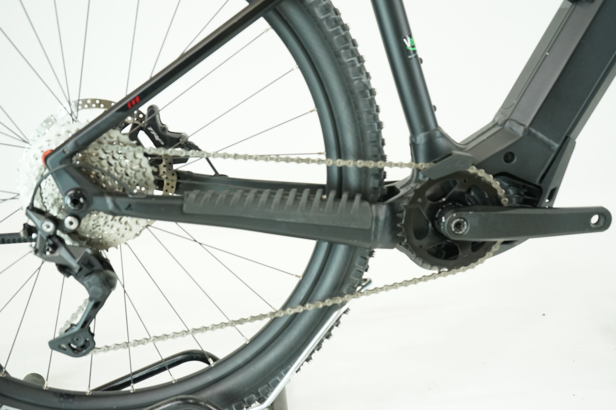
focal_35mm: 41
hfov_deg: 47.4
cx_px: 308
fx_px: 702
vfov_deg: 32.6
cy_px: 205
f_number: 5
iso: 2500
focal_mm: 41
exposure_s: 1/200
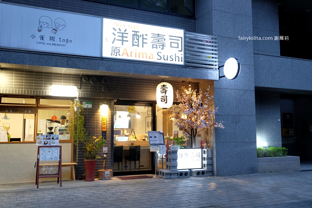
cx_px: 156
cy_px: 104
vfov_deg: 37.9
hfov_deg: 54.4
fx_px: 303
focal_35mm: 35
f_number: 3.6
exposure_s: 1/45
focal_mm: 23
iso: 2000
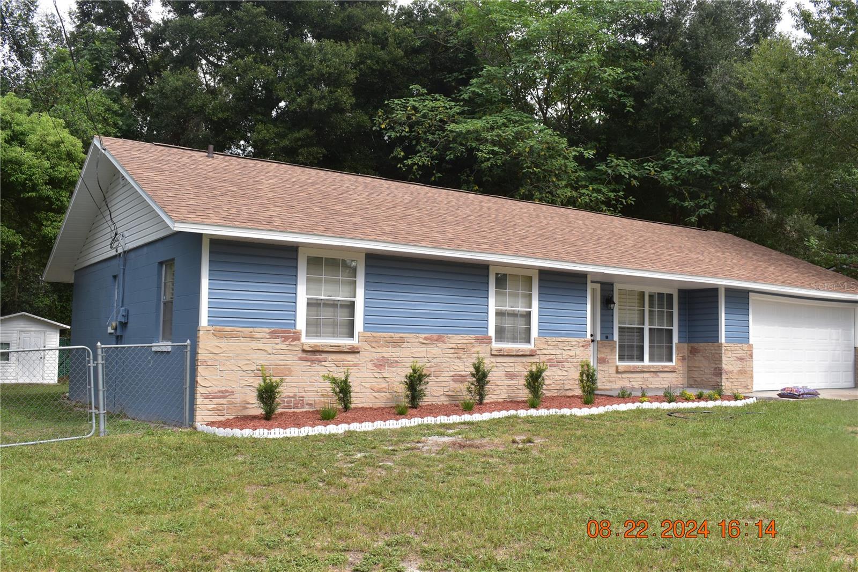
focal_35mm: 33
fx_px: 786
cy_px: 286
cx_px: 429
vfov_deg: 40.0
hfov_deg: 57.2
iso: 400
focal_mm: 22
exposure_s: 1/250
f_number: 10
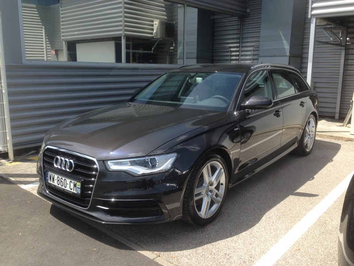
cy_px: 133
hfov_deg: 55.4
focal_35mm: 33
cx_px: 177
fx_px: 337
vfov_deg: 42.9
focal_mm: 4.12
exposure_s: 1/951
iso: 50
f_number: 2.4
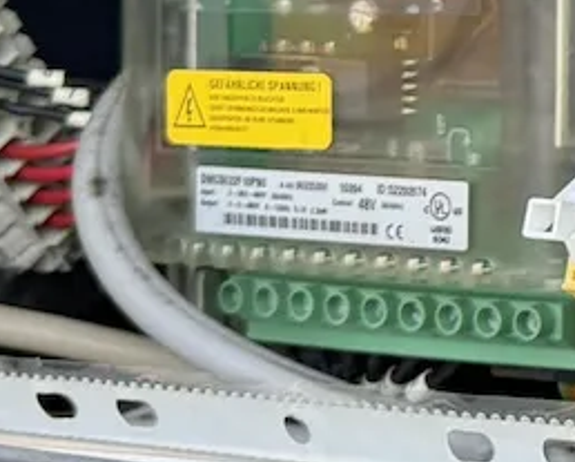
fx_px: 2964
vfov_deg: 8.8
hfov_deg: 10.0
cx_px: 1275
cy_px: -100
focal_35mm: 174
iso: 100
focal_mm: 6.76
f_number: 1.78
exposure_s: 1/888
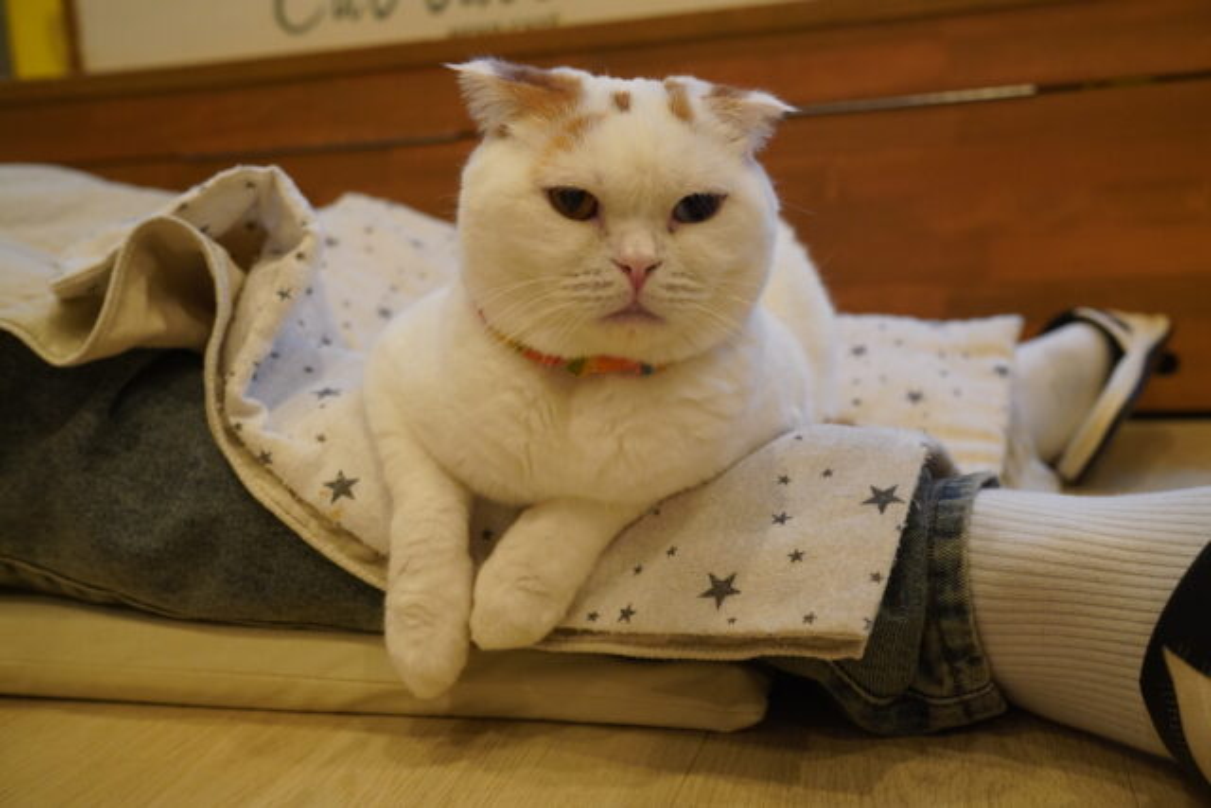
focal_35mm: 36
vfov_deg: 36.9
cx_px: 606
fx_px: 1211
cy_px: 404
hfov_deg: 53.1
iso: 1600
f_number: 3.2
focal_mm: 24
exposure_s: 1/160
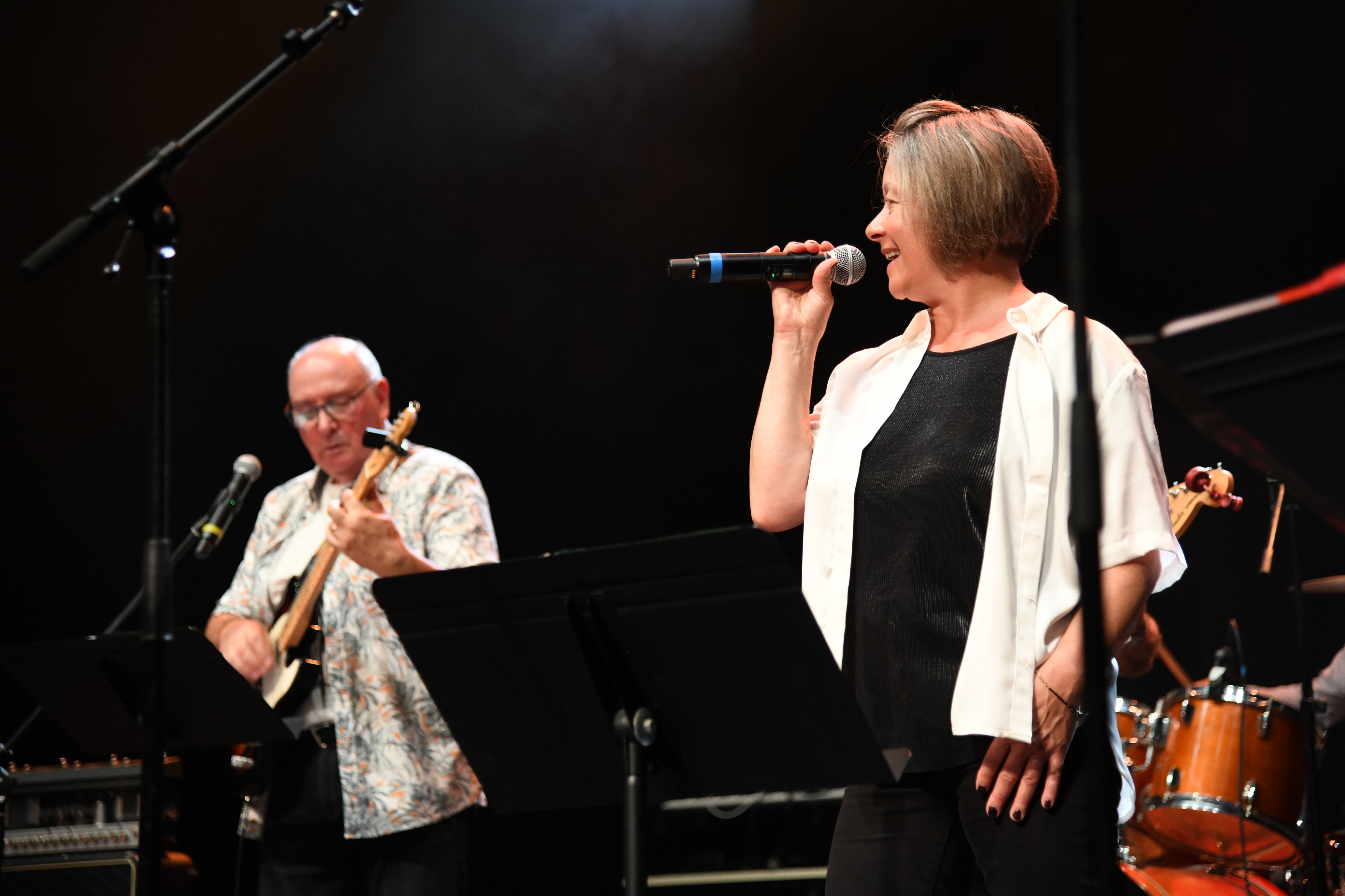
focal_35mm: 86
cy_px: 448
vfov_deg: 15.9
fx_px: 3213
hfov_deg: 23.6
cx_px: 672
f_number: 4
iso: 1800
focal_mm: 86
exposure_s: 1/100
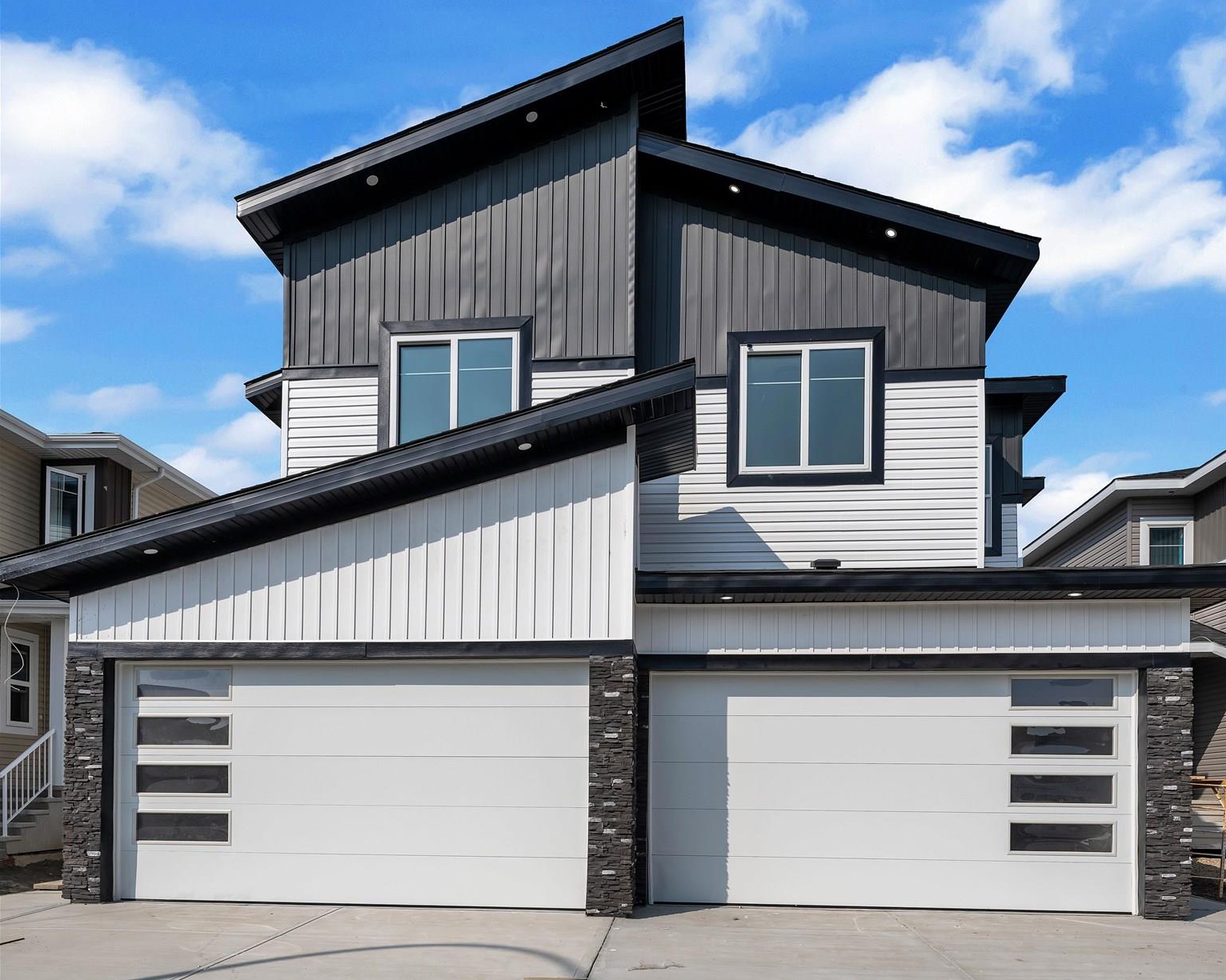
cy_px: 780
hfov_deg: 70.0
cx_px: 614
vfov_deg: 54.6
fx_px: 876
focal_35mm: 24
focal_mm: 17.1
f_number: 8
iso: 200
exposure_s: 1/1600
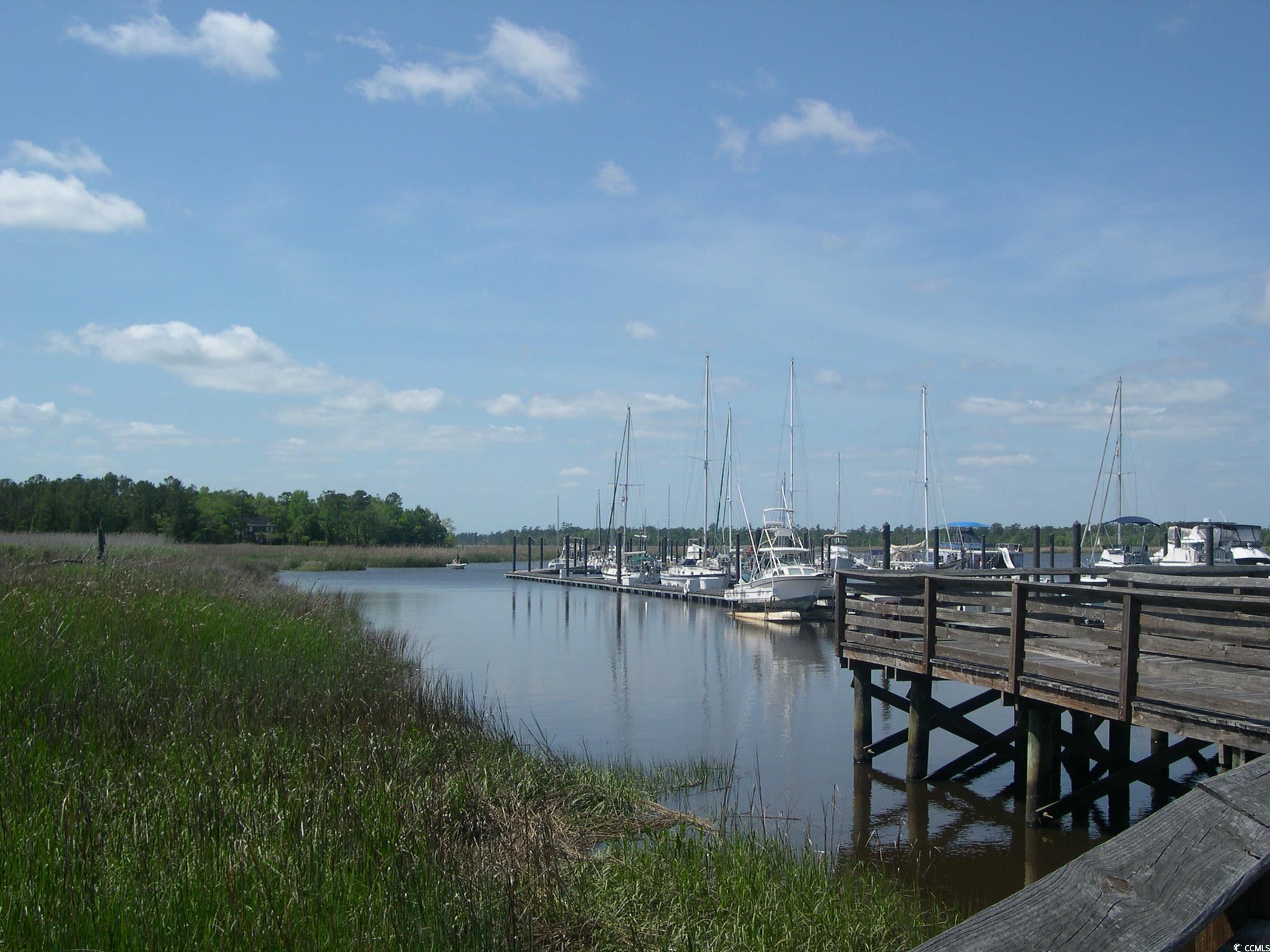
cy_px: 476
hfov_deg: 49.0
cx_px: 635
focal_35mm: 38
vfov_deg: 37.7
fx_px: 1394
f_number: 7.6
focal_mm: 8
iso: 100
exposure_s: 1/314
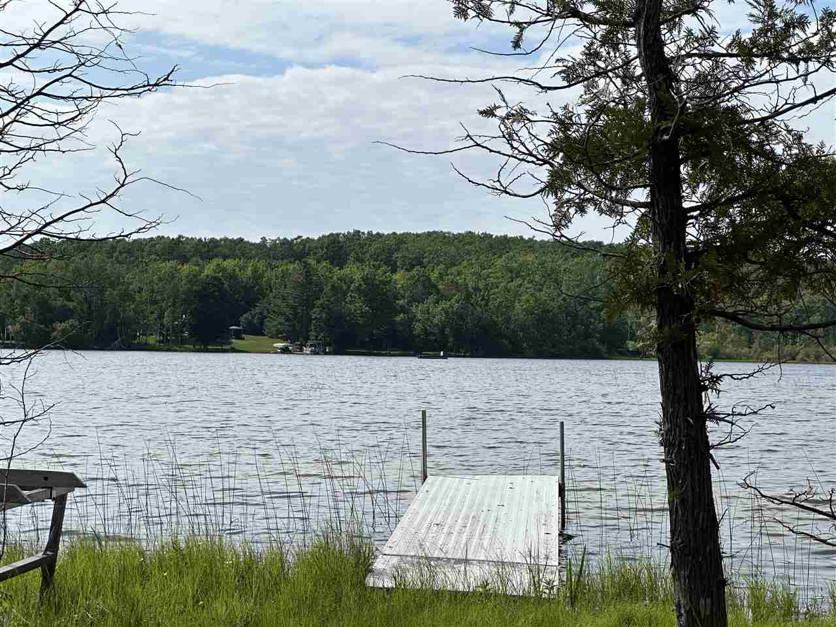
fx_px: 1860
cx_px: 418
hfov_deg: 25.3
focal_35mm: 77
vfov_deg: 19.1
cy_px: 314
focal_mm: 9
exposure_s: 1/1531
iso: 32
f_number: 2.8
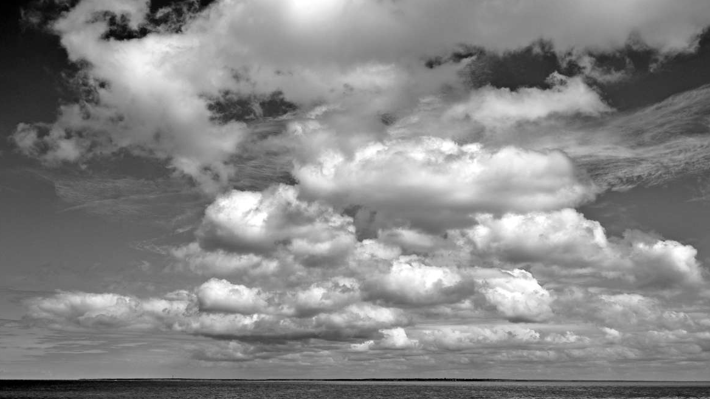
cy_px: 187
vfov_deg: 40.2
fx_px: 546
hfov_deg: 66.1
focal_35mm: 29
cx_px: 356
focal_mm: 18
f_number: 7.1
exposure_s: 1/2500
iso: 100
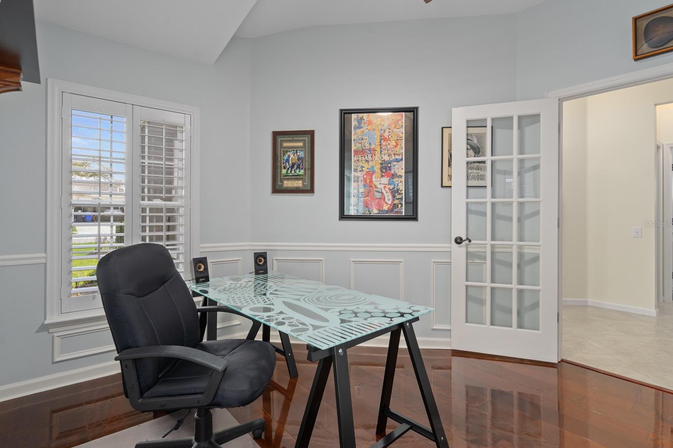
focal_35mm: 17
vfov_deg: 70.4
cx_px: 327
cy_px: 224
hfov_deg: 93.3
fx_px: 318
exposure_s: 1/1.25
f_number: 9
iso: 320
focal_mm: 16
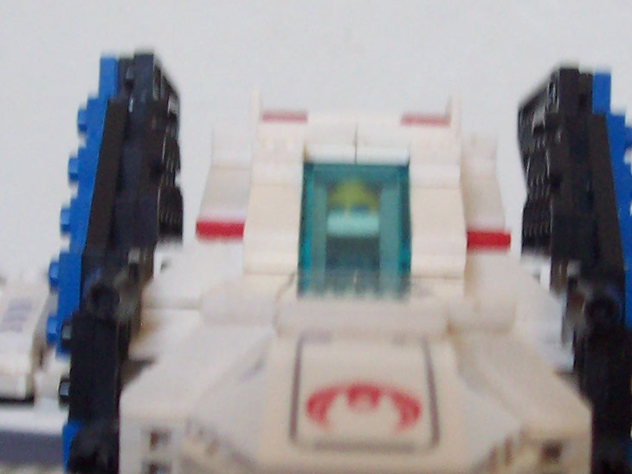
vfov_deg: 14.3
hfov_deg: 19.1
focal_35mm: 103
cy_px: 295
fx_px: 1880
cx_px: 339
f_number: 2.8
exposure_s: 1/15
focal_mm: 5.6
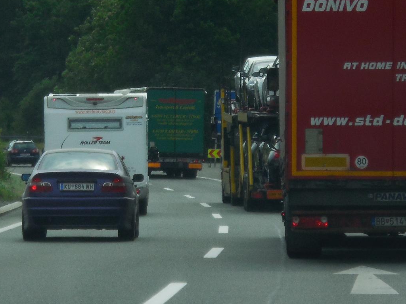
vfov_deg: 4.2
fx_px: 4117
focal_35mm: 351
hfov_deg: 5.6
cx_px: 28
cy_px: 96
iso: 125
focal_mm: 27.6
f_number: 6.5
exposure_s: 1/320
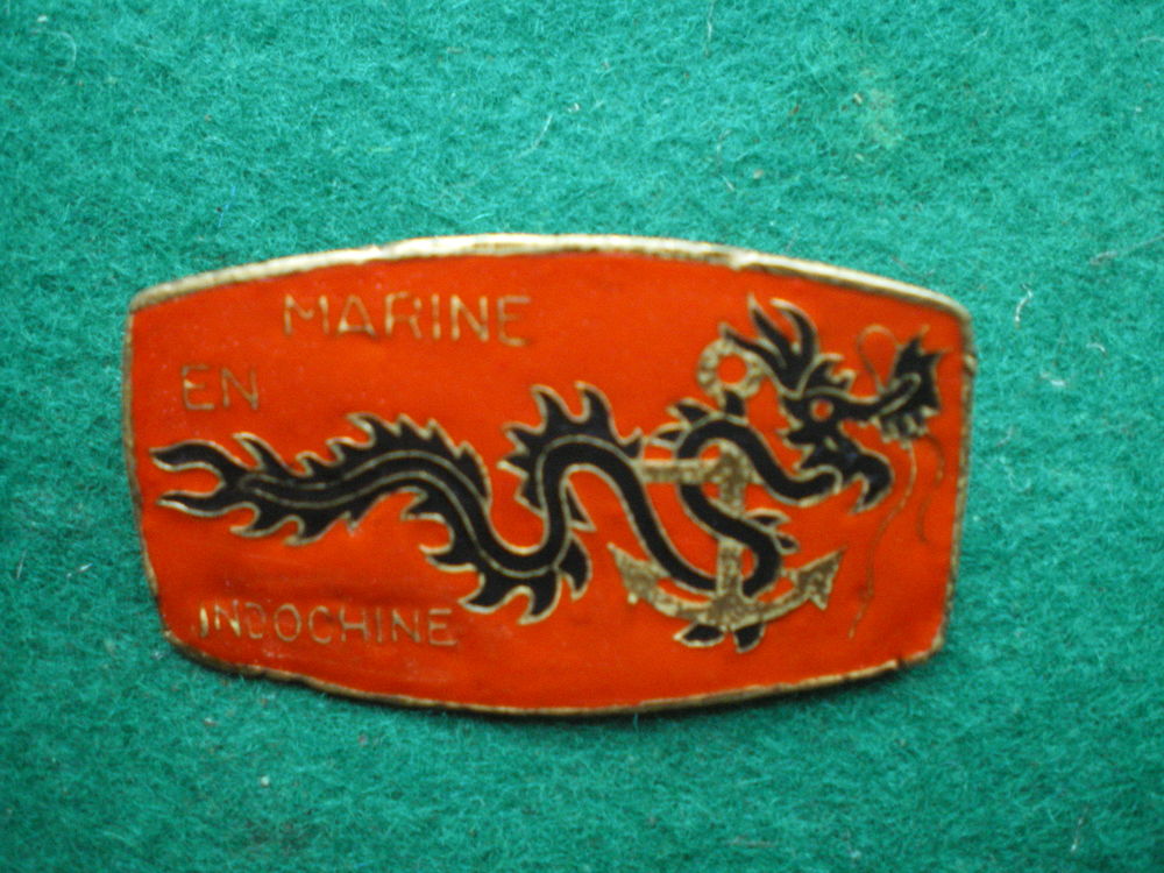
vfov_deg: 37.7
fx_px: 1278
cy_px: 436
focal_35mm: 38
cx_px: 582
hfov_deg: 49.0
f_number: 3.1
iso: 400
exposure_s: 1/13
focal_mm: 6.3
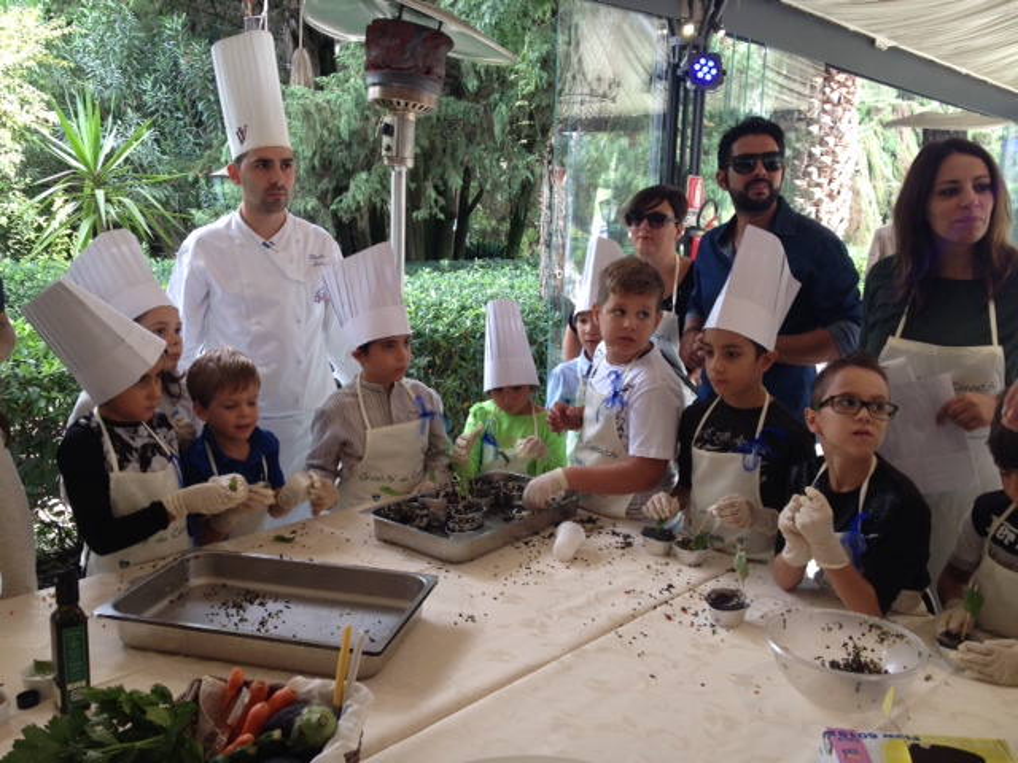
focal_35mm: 35
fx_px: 1029
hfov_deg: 52.6
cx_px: 509
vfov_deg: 40.7
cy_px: 382
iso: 64
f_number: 2.4
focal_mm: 4.28
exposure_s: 1/60
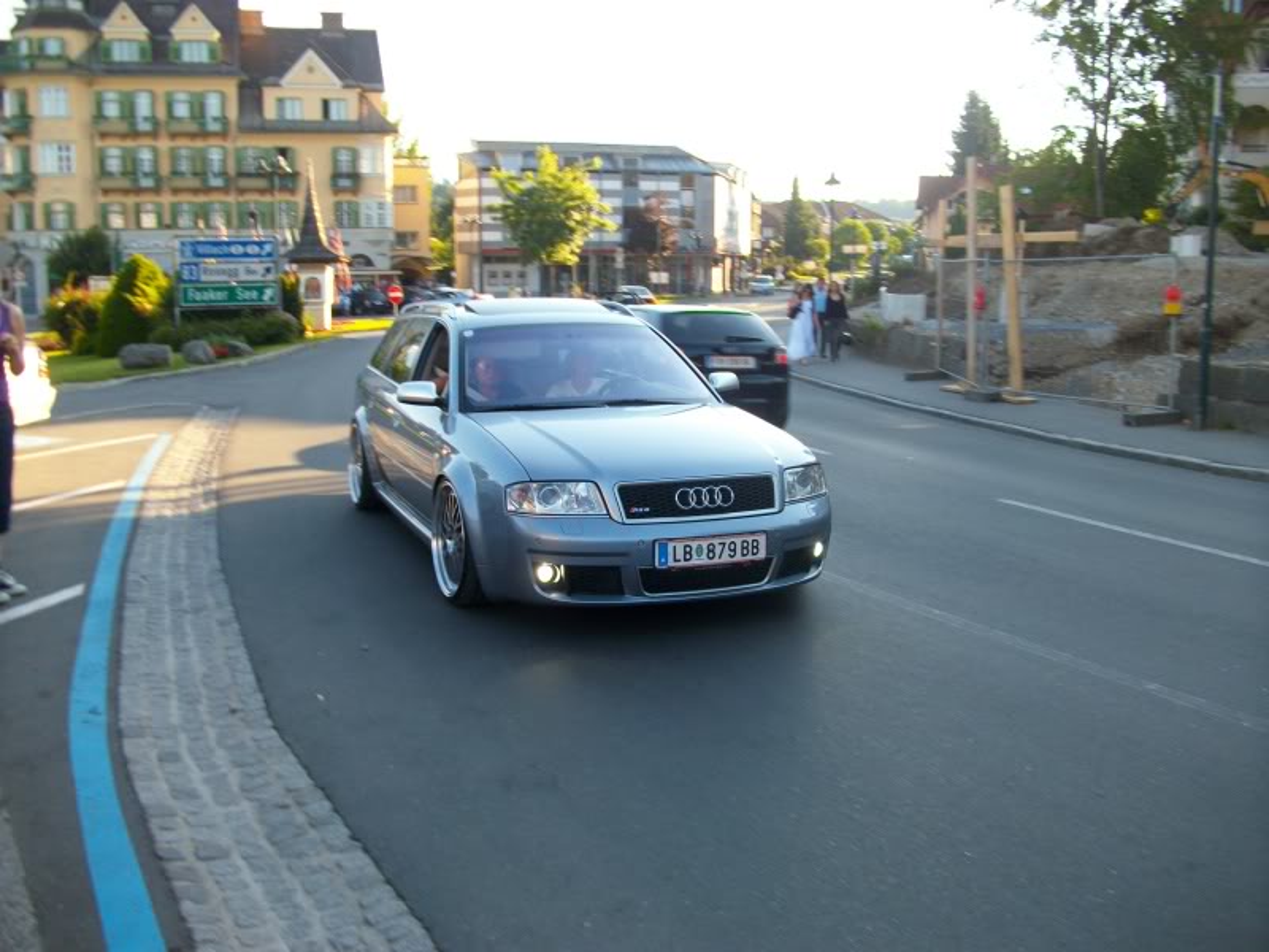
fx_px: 1246
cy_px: 476
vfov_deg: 41.8
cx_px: 634
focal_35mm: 34
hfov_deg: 54.0
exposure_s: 1/171
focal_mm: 5.7
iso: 80
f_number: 2.9
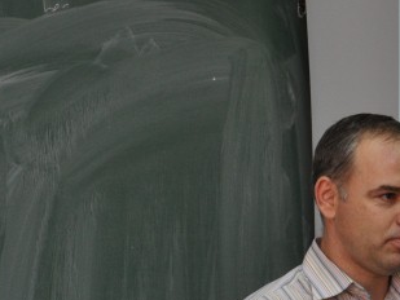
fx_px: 4523
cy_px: 196
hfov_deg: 5.0
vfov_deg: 3.8
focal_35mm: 391
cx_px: 445
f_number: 5.6
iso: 720
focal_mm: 105
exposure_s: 1/60
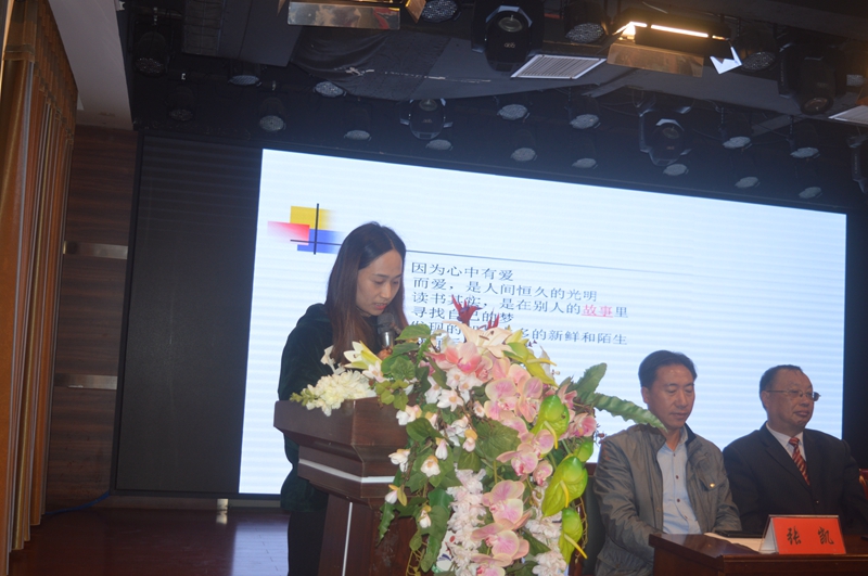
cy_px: 288
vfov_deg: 32.9
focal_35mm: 40
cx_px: 434
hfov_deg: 48.0
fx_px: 975
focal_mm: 27
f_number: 4
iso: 320
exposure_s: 1/125
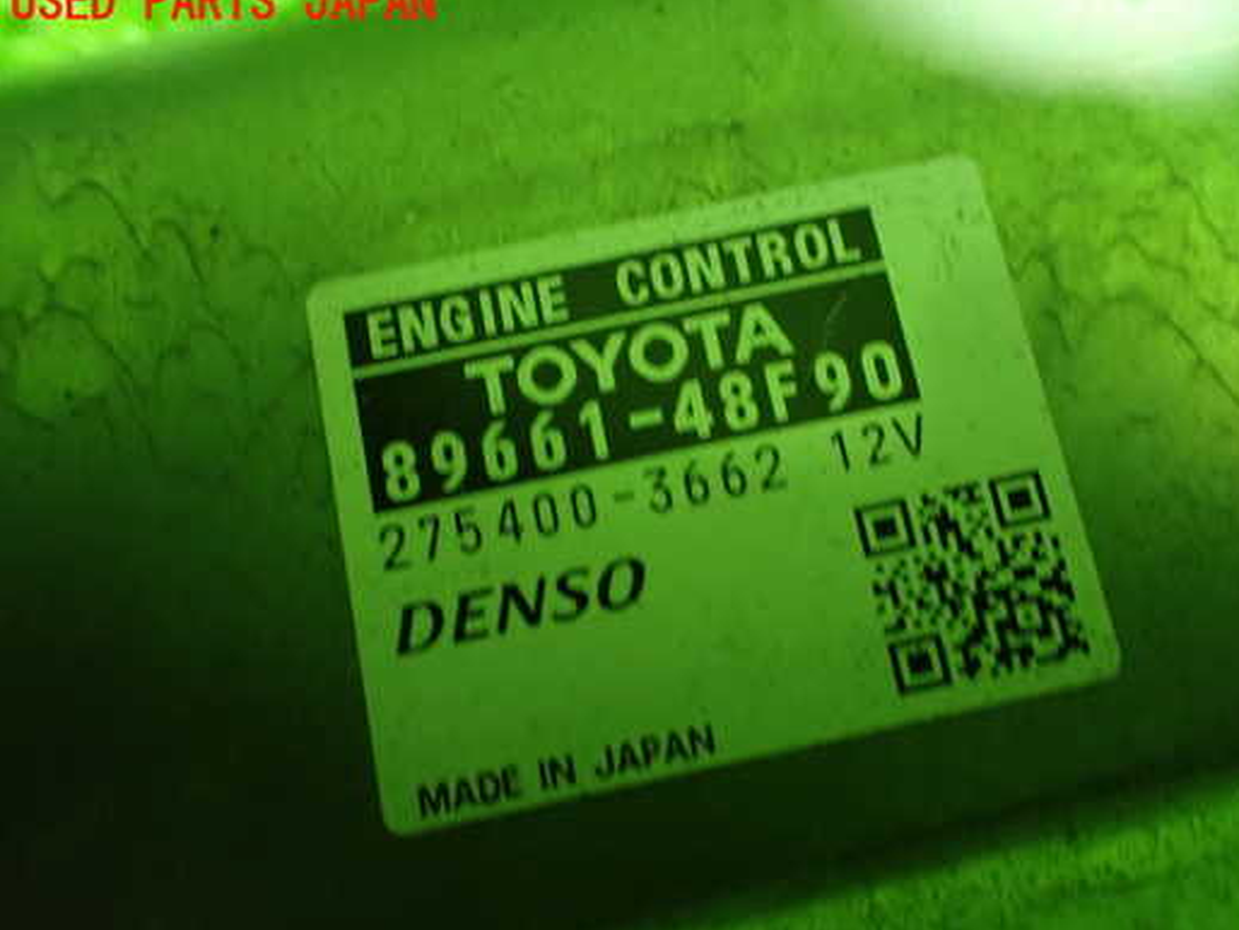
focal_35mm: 35
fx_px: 1253
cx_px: 721
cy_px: 516
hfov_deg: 52.4
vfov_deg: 40.7
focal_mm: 5.4
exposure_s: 1/30
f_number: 2.3
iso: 1250
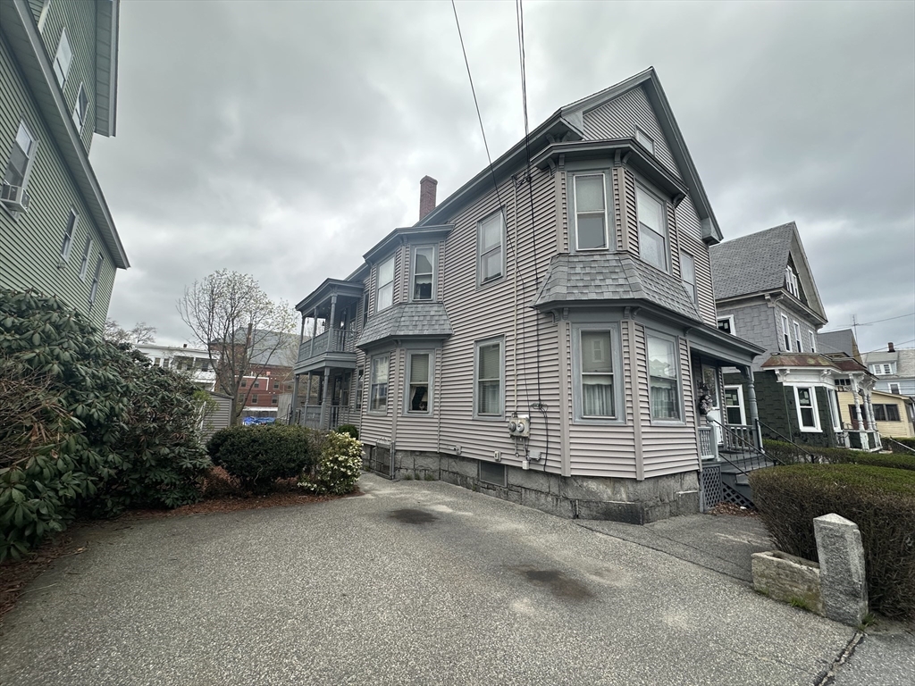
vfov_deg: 85.7
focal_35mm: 14
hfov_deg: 102.1
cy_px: 343
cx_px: 458
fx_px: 370
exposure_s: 1/378
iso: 40
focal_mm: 2.22
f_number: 2.2
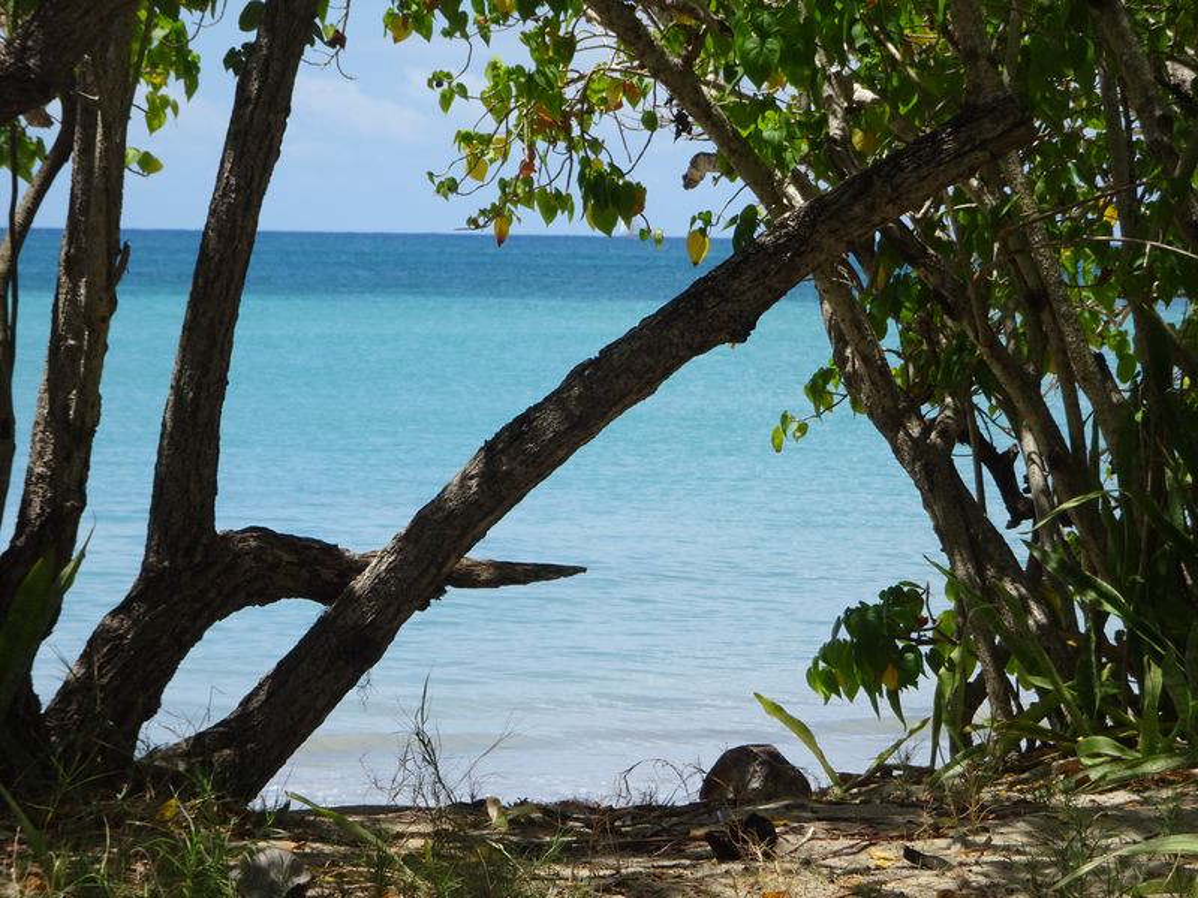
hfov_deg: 10.2
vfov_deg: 7.7
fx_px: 6714
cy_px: 449
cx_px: 599
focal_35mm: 194
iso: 80
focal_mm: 33.17
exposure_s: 1/400
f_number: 6.3
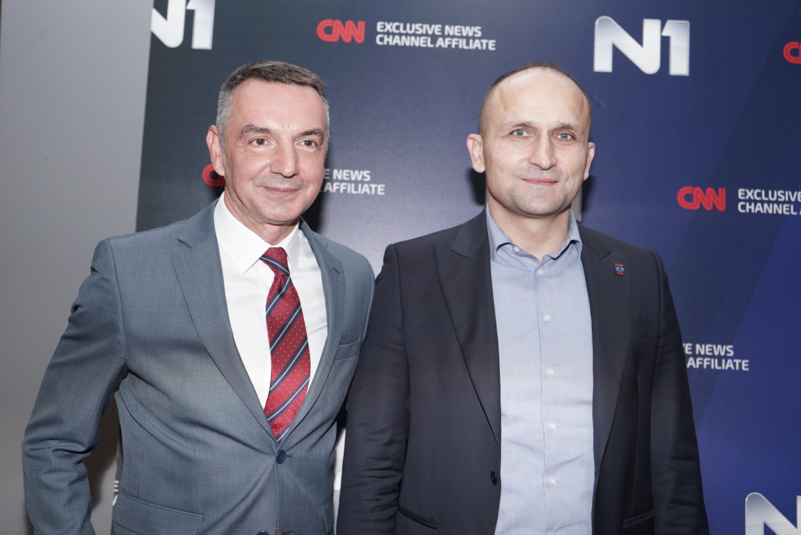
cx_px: 400
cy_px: 268
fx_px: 1024
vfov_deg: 29.3
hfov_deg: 42.7
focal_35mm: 46
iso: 1000
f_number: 4.5
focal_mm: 46
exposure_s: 1/160
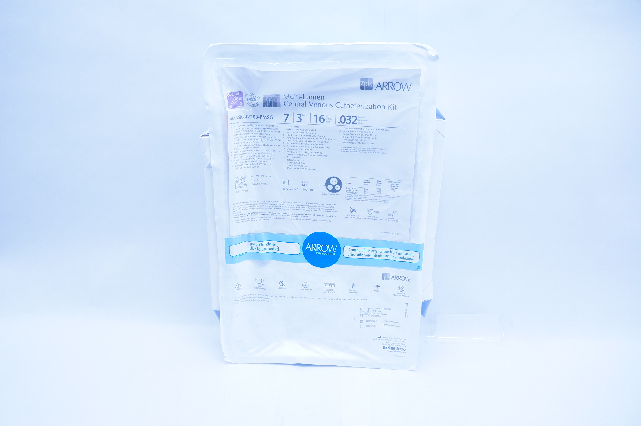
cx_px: 320
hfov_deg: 67.4
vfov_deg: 47.8
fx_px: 480
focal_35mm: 27
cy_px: 213
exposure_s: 1/200
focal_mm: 18
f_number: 4.5
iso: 800
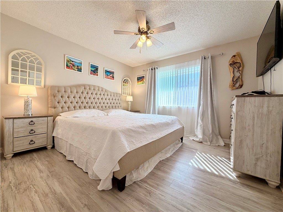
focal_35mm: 14
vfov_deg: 85.7
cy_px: 106
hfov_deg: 102.1
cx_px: 142
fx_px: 114
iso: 125
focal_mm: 2.22
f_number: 2.2
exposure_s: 1/120
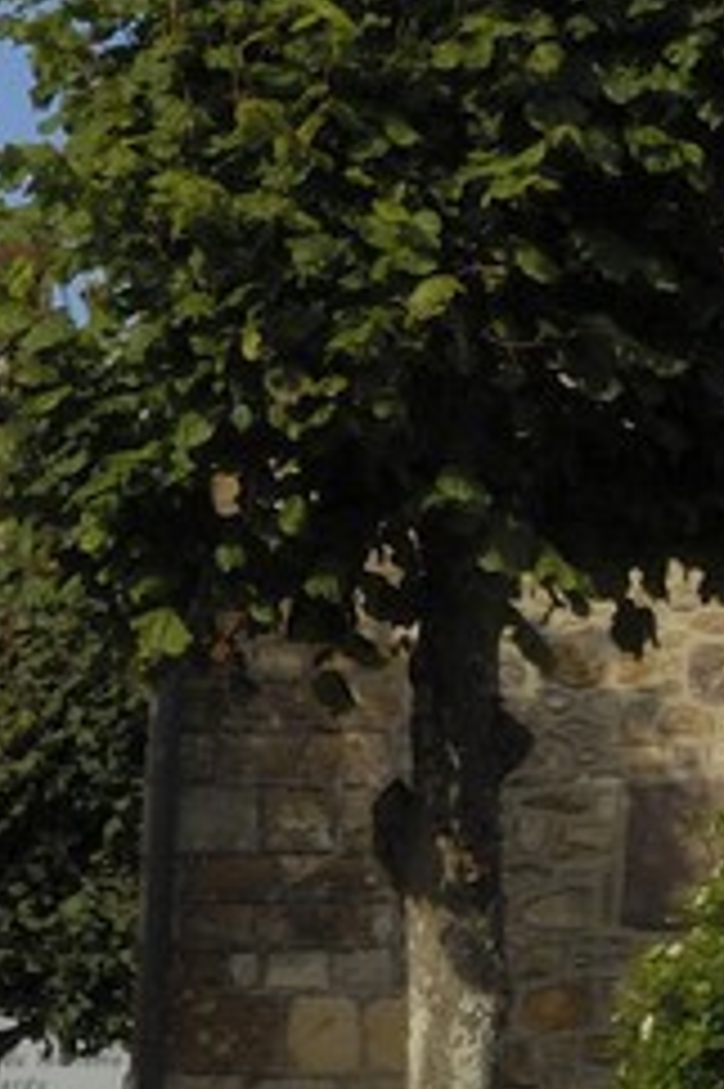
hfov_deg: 5.3
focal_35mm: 258
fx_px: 7794
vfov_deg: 7.4
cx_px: 1237
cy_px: -1746
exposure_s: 1/160
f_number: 12
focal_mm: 26
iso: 100
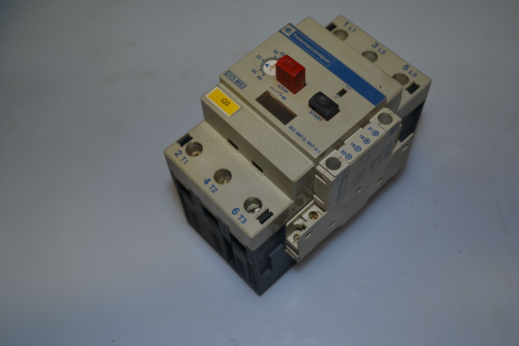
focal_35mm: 42
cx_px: 260
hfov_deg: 46.4
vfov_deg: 31.9
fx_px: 605
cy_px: 173
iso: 180
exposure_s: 1/60
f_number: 4.5
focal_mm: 28
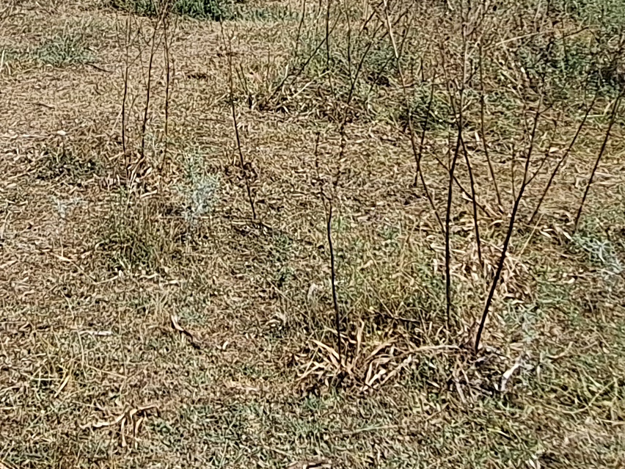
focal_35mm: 61
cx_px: 81
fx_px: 1101
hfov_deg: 30.5
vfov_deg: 22.7
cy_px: -46
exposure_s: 1/778
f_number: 2.2
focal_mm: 1.74
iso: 40
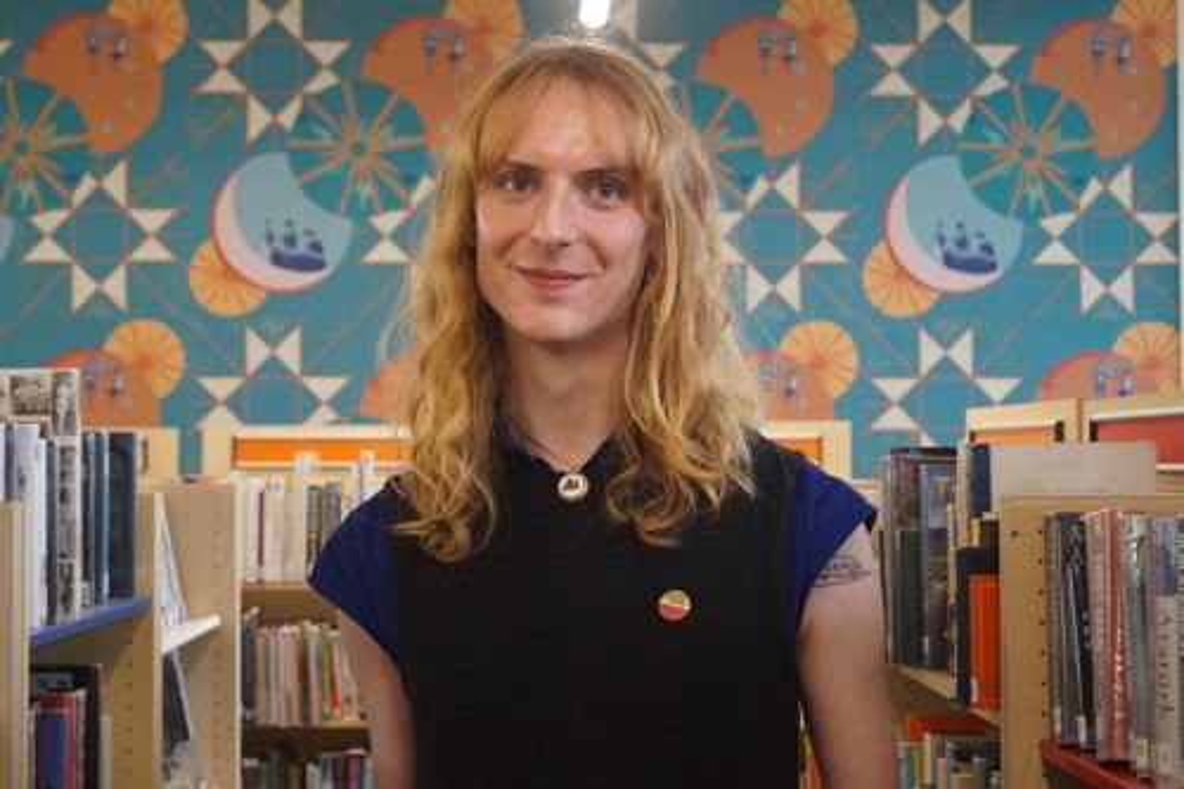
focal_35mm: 60
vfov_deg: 22.6
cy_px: 394
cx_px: 592
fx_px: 1973
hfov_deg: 33.4
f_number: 5.6
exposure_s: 1/160
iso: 2000
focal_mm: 40
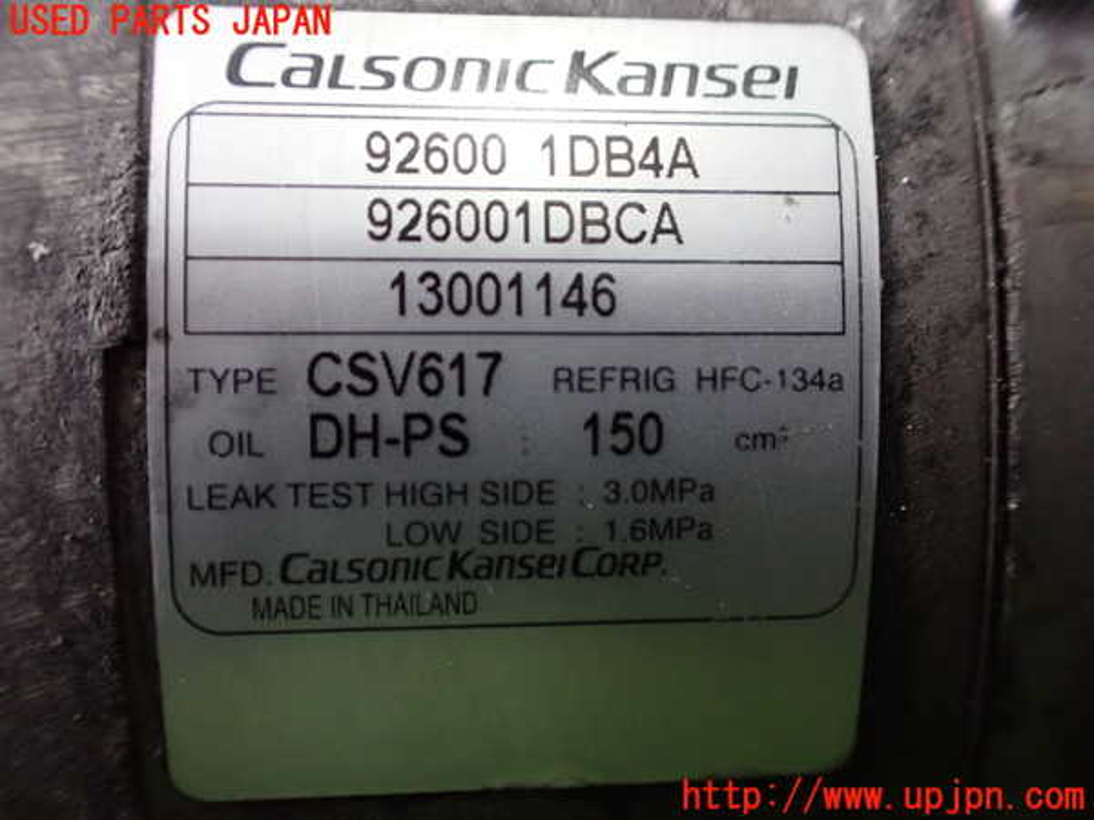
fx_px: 948
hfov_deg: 60.0
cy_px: 410
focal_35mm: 30
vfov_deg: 46.8
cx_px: 547
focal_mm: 5.4
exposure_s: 1/100
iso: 800
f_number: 2.3
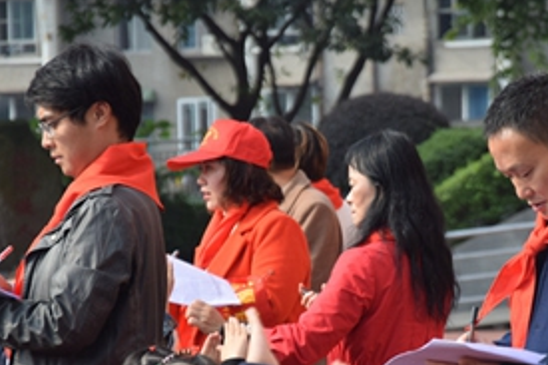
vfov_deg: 4.8
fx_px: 4349
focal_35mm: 286
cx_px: 311
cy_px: 276
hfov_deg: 7.2
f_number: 5.6
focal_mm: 105
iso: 100
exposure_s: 1/320
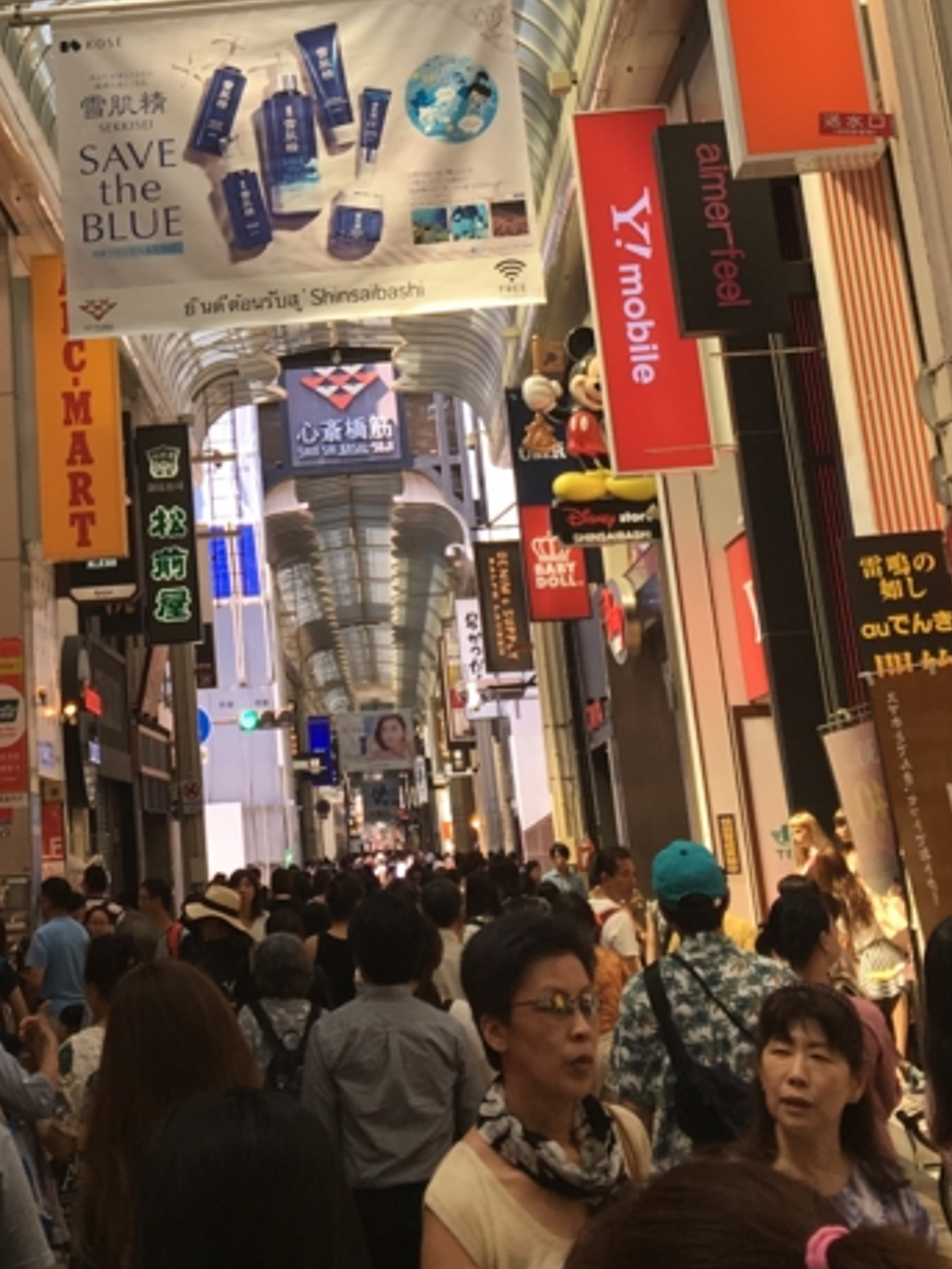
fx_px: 2382
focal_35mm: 65
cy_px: 39
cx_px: 130
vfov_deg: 28.2
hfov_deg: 22.2
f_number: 2.2
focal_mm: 4.15
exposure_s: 1/140
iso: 25
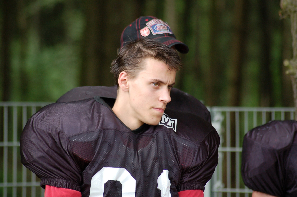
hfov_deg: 8.1
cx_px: 148
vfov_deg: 5.4
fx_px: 2100
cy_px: 98
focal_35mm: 255
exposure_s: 1/500
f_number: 4.8
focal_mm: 170
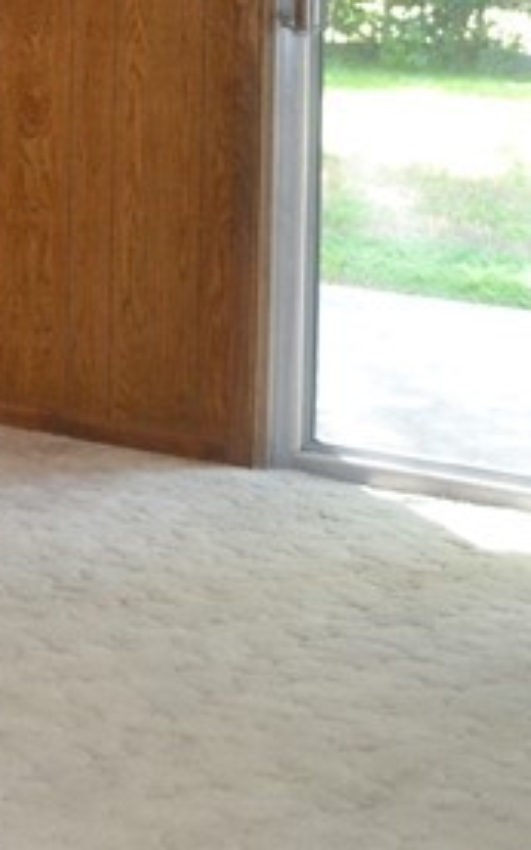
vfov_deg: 18.5
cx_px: -737
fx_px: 2502
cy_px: -101
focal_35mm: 108
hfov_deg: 10.5
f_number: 3.5
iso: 900
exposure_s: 1/60
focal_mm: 18
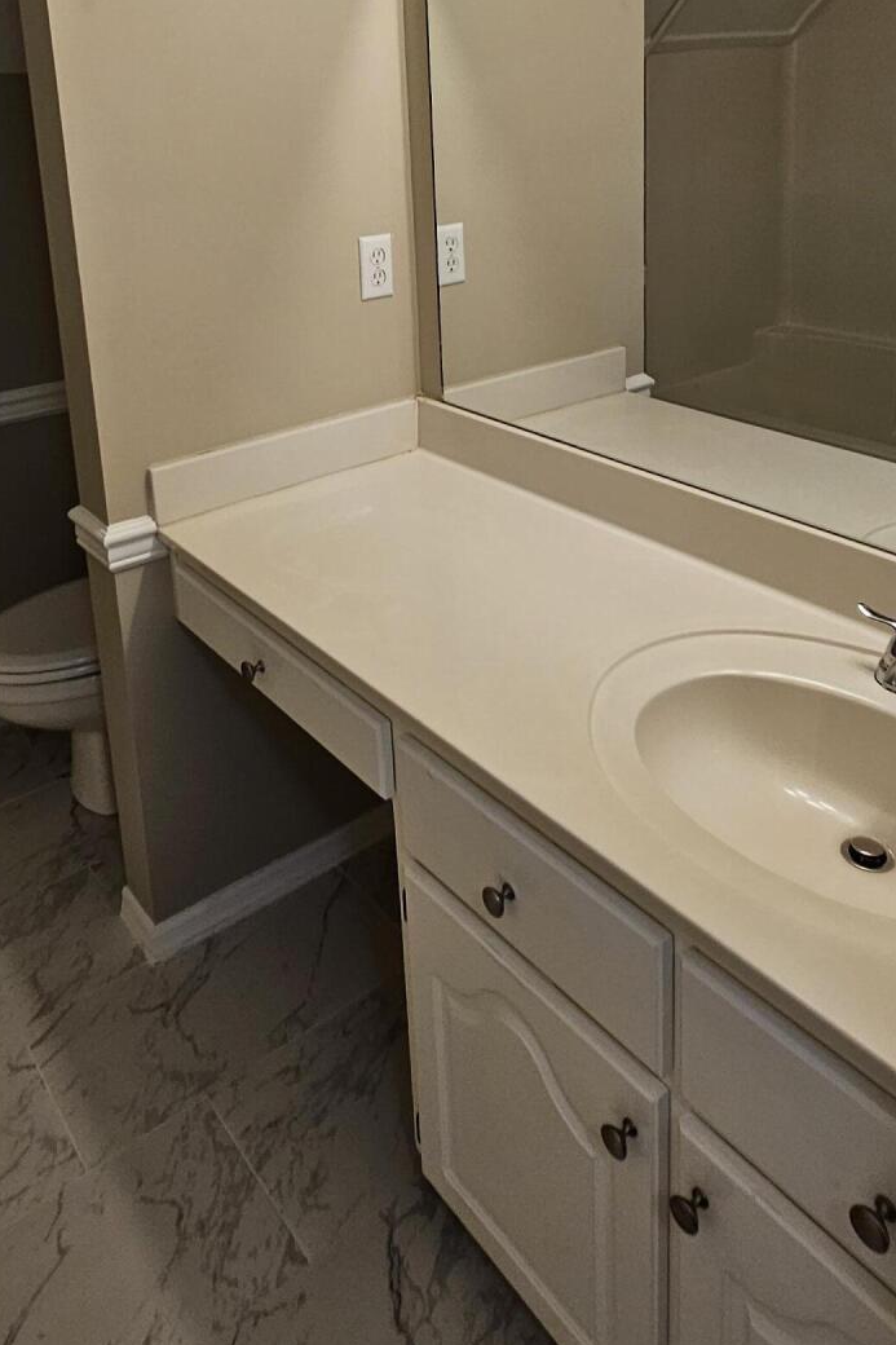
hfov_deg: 49.5
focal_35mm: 26
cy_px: 336
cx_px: 419
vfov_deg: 65.2
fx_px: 971
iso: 125
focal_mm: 2.2
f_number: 2.2
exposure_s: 1/60
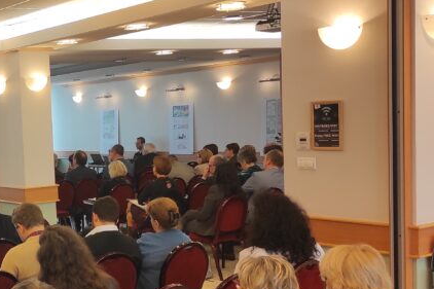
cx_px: -10
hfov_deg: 29.6
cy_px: 195
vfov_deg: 21.5
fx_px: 759
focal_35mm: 63
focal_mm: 5.43
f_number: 1.89
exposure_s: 1/33
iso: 112
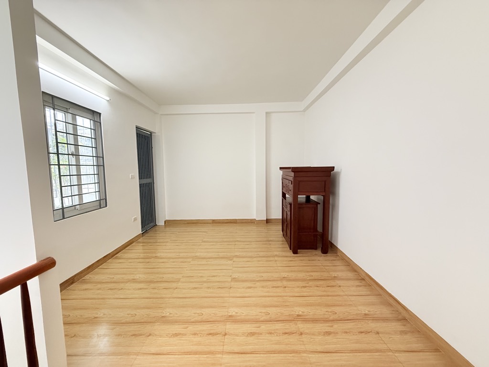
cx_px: 244
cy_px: 184
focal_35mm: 14
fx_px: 198
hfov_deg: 102.1
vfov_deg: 85.7
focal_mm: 2.22
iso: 400
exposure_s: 1/61
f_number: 2.2
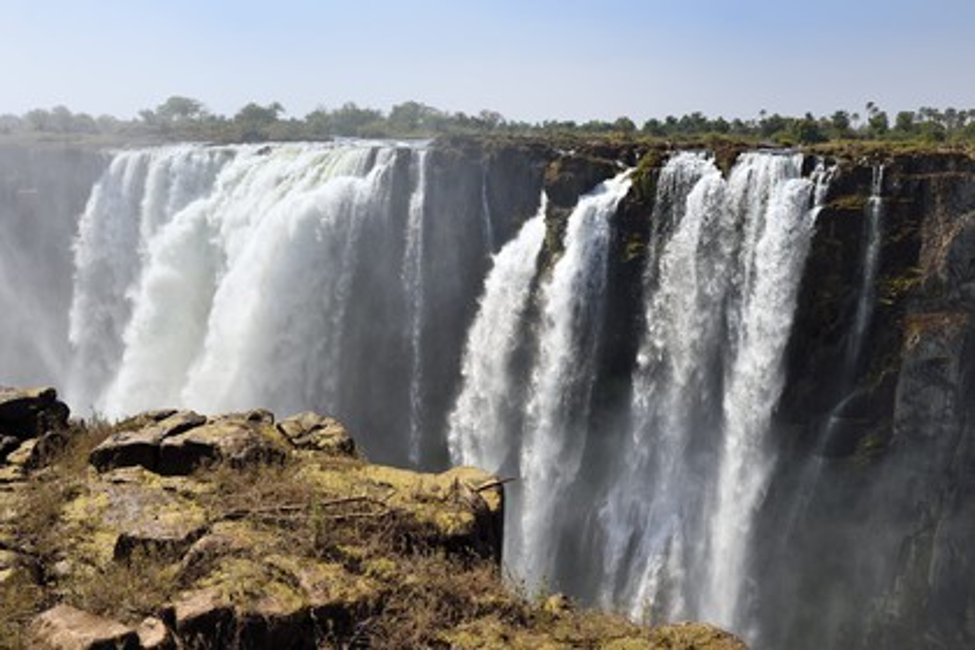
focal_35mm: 31
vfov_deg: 42.3
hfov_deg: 60.3
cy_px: 325
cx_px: 488
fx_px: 840
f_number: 13
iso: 200
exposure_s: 1/250
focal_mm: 31
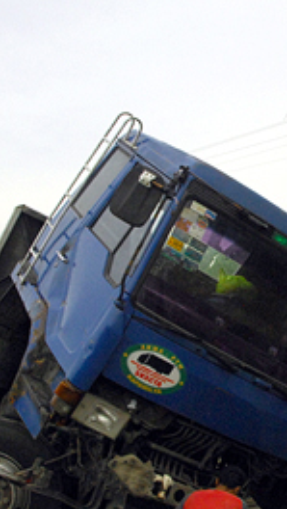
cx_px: 262
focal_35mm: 57
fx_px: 769
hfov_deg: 20.7
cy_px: 331
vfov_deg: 36.3
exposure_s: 1/320
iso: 400
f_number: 10
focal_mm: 16
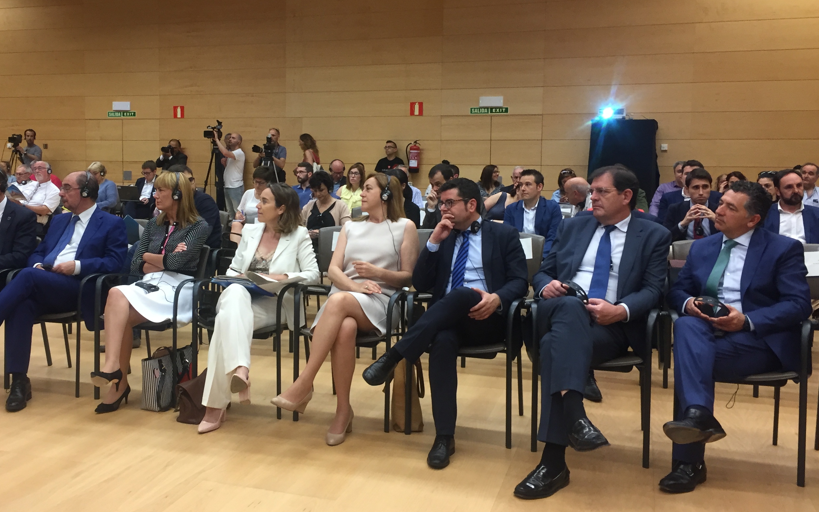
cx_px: 332
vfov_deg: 34.4
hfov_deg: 52.4
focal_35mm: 37
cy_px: 217
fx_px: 826
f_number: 2.2
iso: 125
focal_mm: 4.15
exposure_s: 1/33
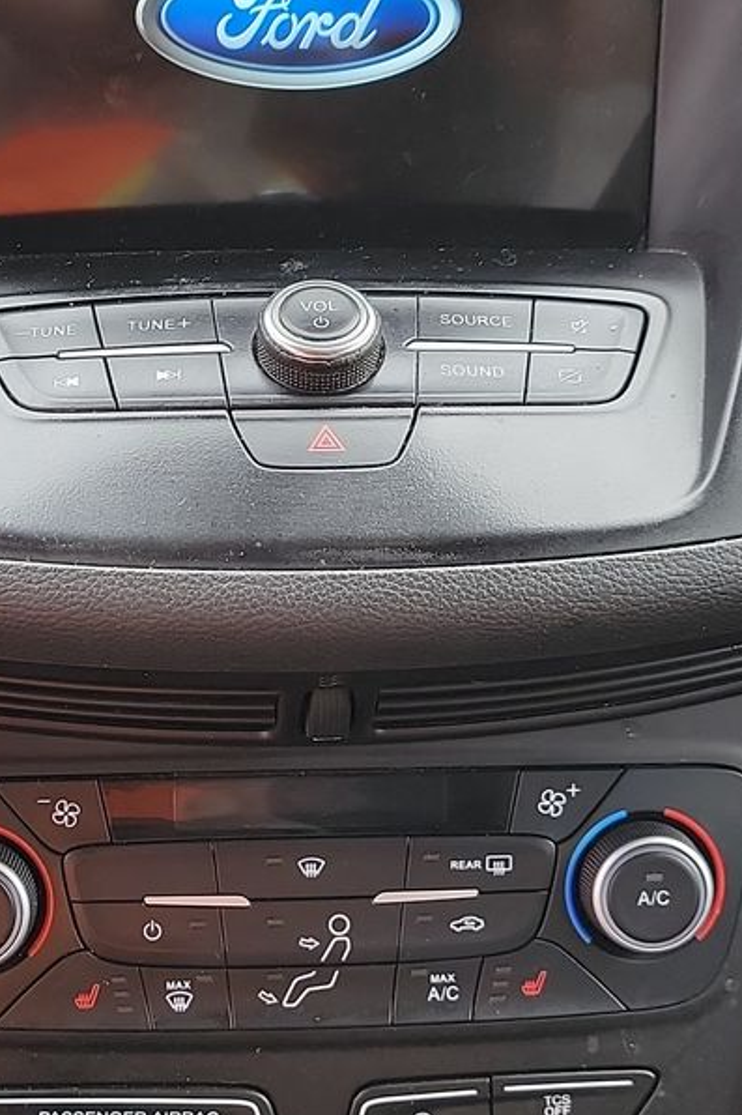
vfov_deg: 30.0
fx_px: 2072
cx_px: 307
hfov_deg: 20.3
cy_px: 672
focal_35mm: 67
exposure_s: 1/59
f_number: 1.8
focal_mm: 6.7
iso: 105
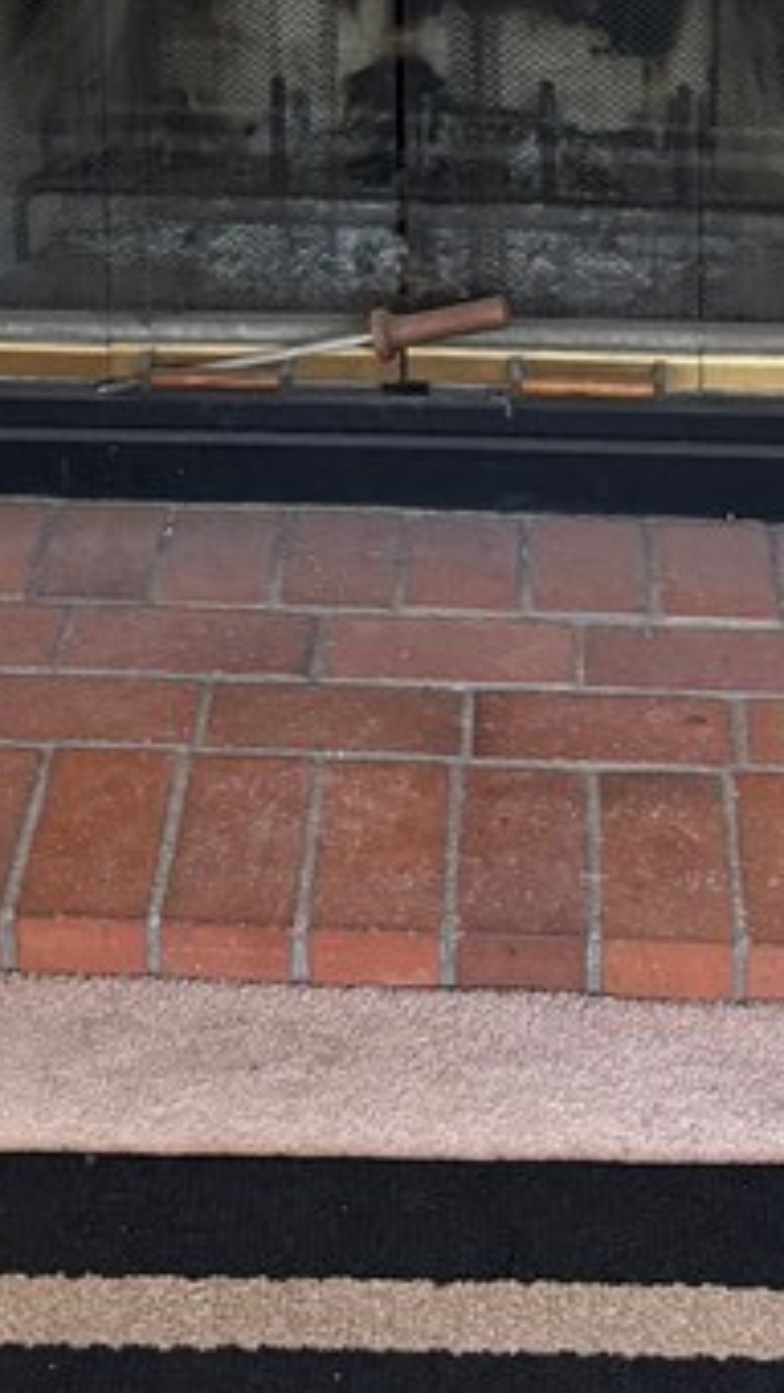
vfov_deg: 22.5
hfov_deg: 14.2
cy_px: -380
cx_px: 282
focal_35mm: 85
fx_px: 3139
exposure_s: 1/60
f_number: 1.6
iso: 125
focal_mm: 5.96
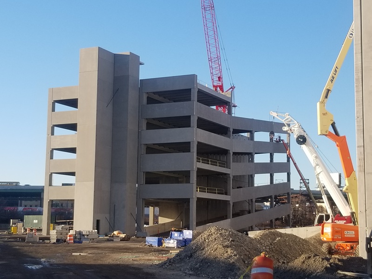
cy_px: 140
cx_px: 186
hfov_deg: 67.3
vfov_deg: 53.1
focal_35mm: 26
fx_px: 279
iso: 50
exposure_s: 1/1085
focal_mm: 4.25
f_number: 1.7
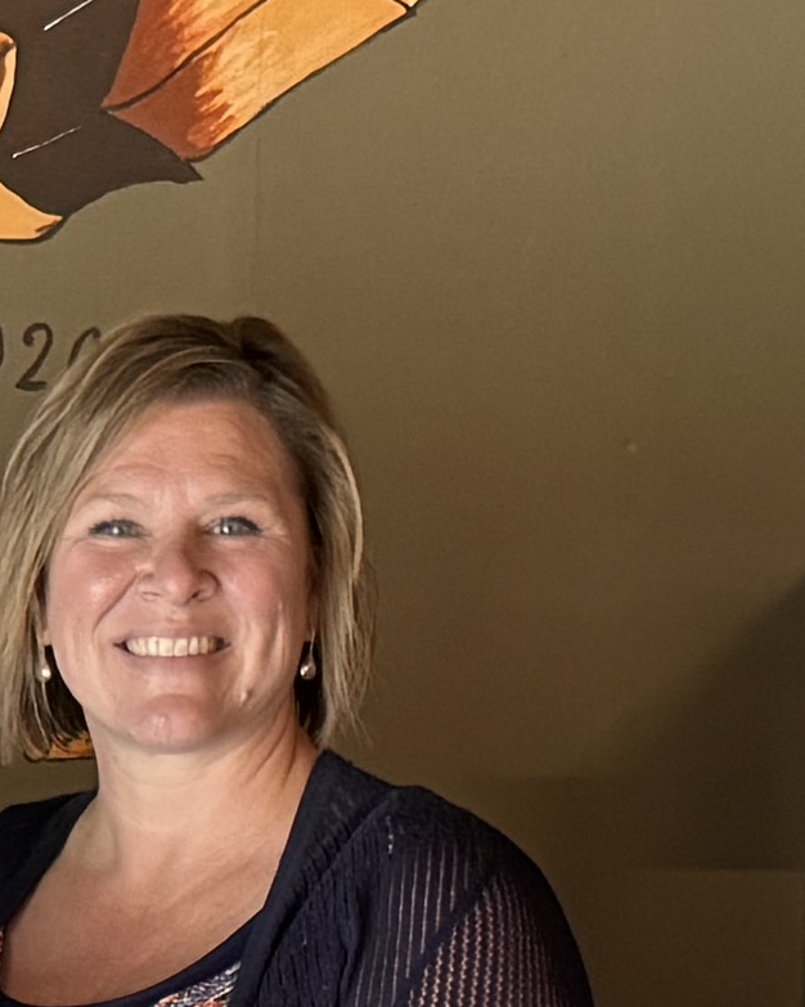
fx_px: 5095
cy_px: 1084
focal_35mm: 171
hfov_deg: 8.7
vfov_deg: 11.1
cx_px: -611
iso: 500
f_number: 1.78
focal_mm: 6.76
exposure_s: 1/60
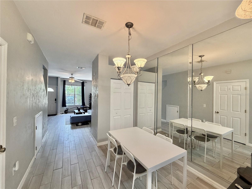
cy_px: 94
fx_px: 102
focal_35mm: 14
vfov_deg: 85.7
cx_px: 126
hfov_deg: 102.1
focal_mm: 2.22
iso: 250
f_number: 2.2
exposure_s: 1/120
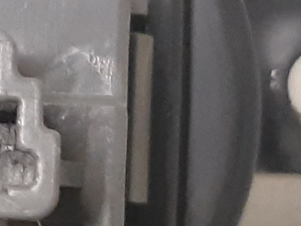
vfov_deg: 18.2
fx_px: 704
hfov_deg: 21.2
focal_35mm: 81
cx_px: -121
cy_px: 134
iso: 250
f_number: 1.7
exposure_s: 1/33
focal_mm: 3.93
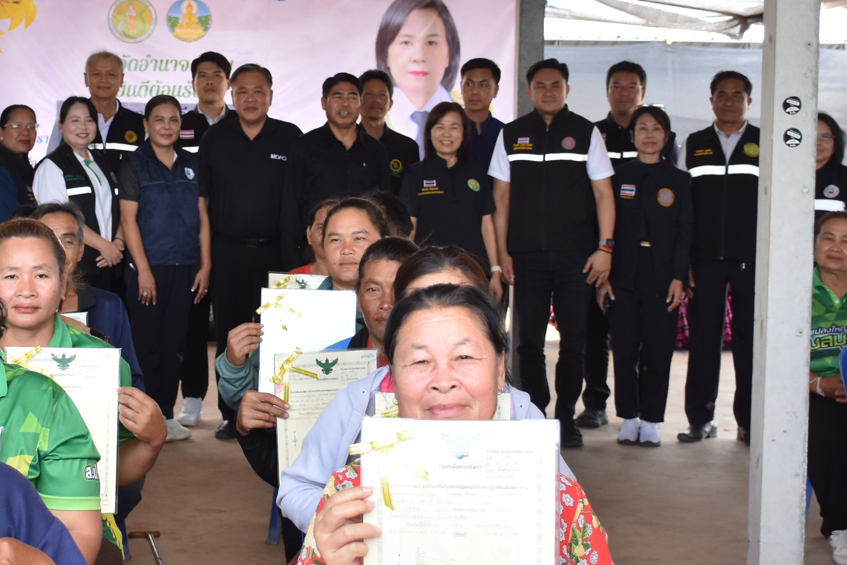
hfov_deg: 24.0
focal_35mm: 84
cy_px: 217
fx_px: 1976
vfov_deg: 16.2
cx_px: 241
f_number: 3.8
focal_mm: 26
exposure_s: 1/250
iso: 320
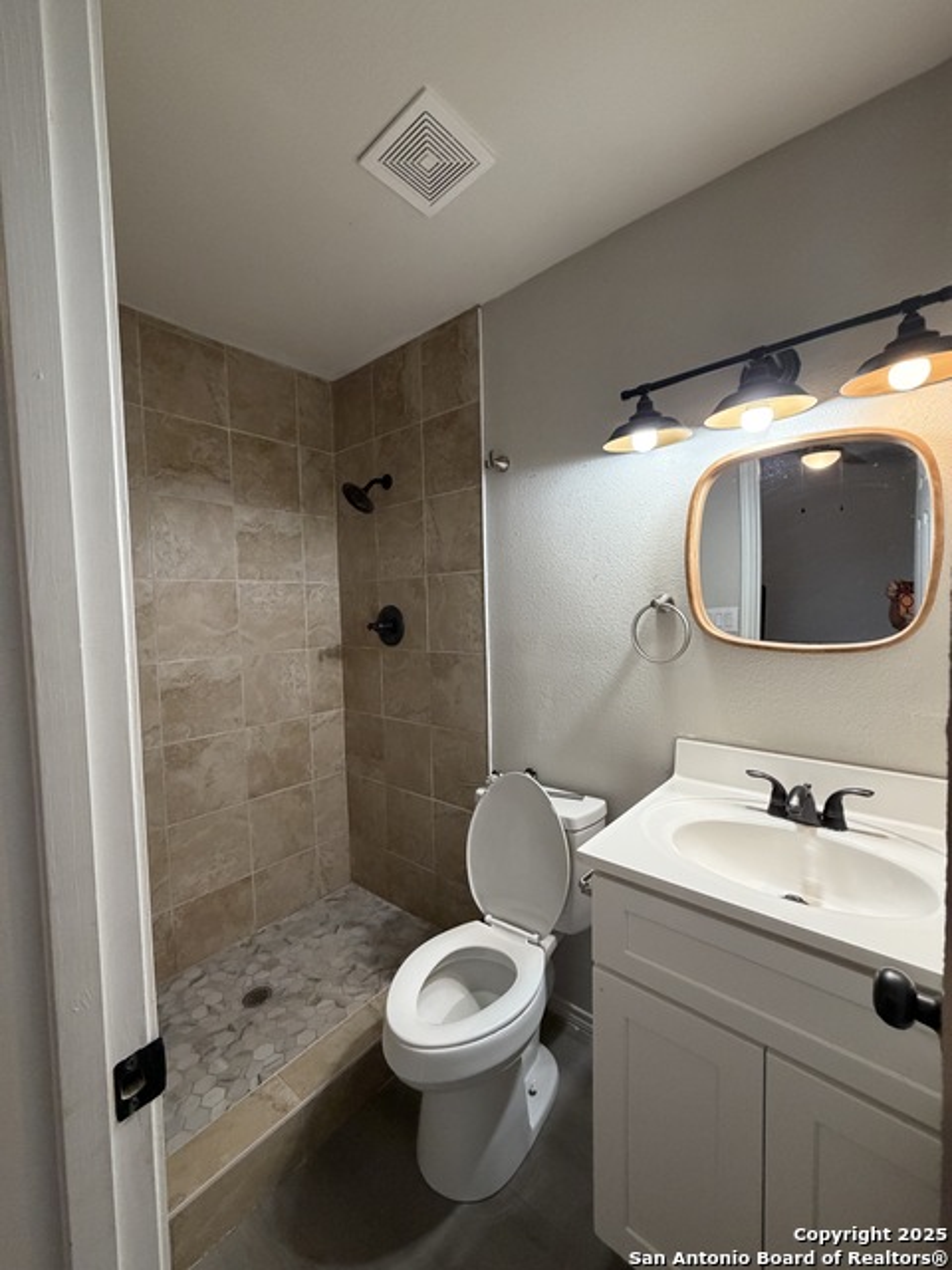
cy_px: 635
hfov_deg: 85.7
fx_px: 513
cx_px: 476
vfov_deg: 102.1
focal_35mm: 14
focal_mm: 2.22
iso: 320
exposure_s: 1/120
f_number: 2.2
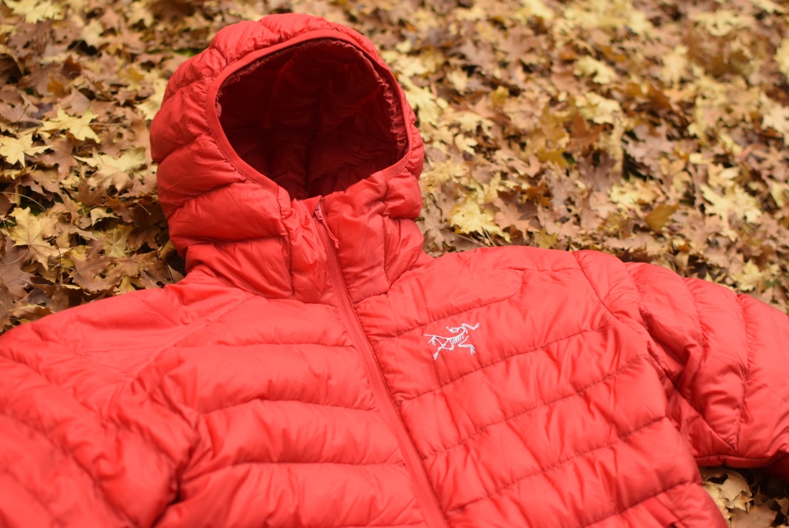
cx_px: 394
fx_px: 1152
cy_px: 264
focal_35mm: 52
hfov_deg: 37.8
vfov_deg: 25.8
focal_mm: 35
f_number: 2.5
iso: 400
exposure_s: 1/125
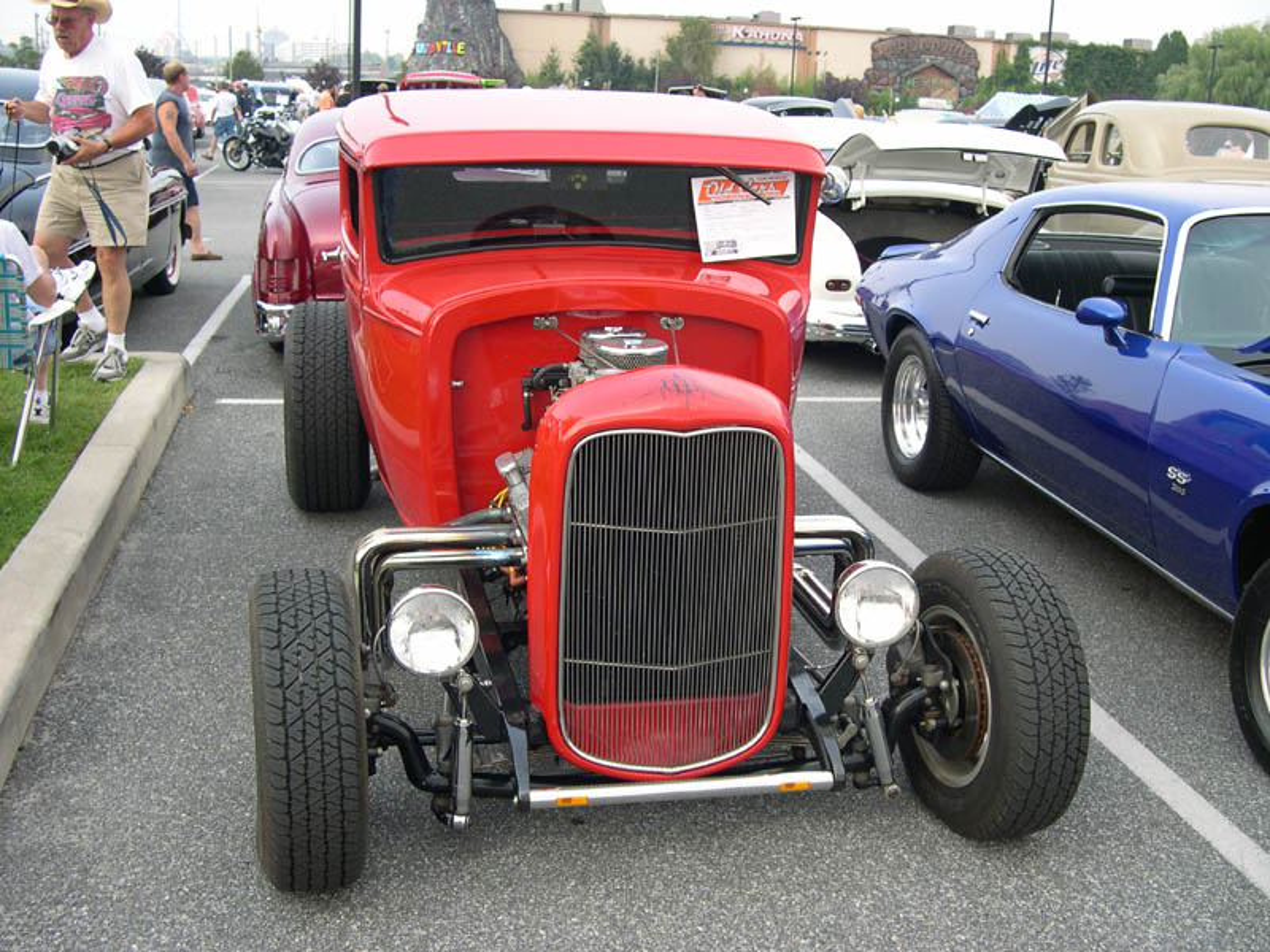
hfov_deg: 49.0
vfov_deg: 37.7
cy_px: 476
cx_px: 635
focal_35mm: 38
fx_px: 1394
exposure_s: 1/336
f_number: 2.8
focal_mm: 8
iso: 100
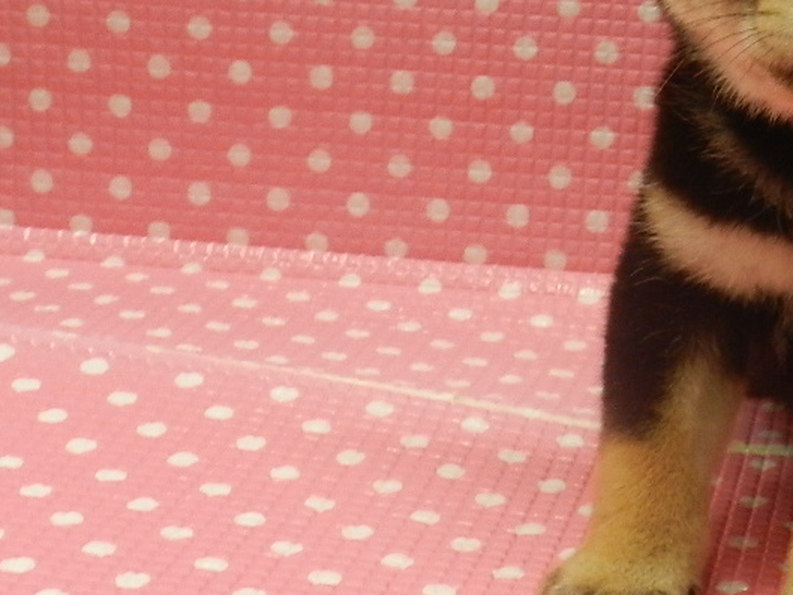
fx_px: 2108
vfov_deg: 15.9
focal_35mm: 92
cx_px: 869
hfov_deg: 20.3
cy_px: 91
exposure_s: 1/30
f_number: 4
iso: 400
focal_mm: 6.7
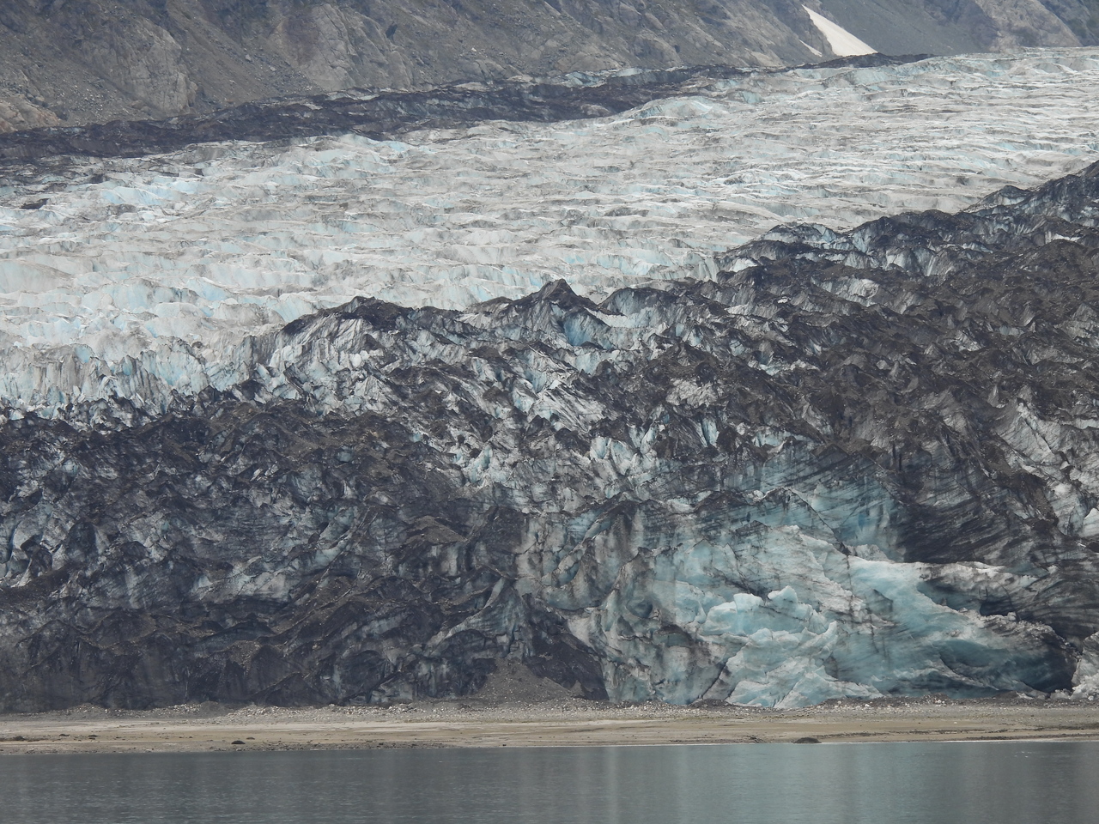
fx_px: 11112
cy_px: 412
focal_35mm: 350
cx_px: 550
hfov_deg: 5.7
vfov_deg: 4.2
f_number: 5
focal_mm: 62.5
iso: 100
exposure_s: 1/320
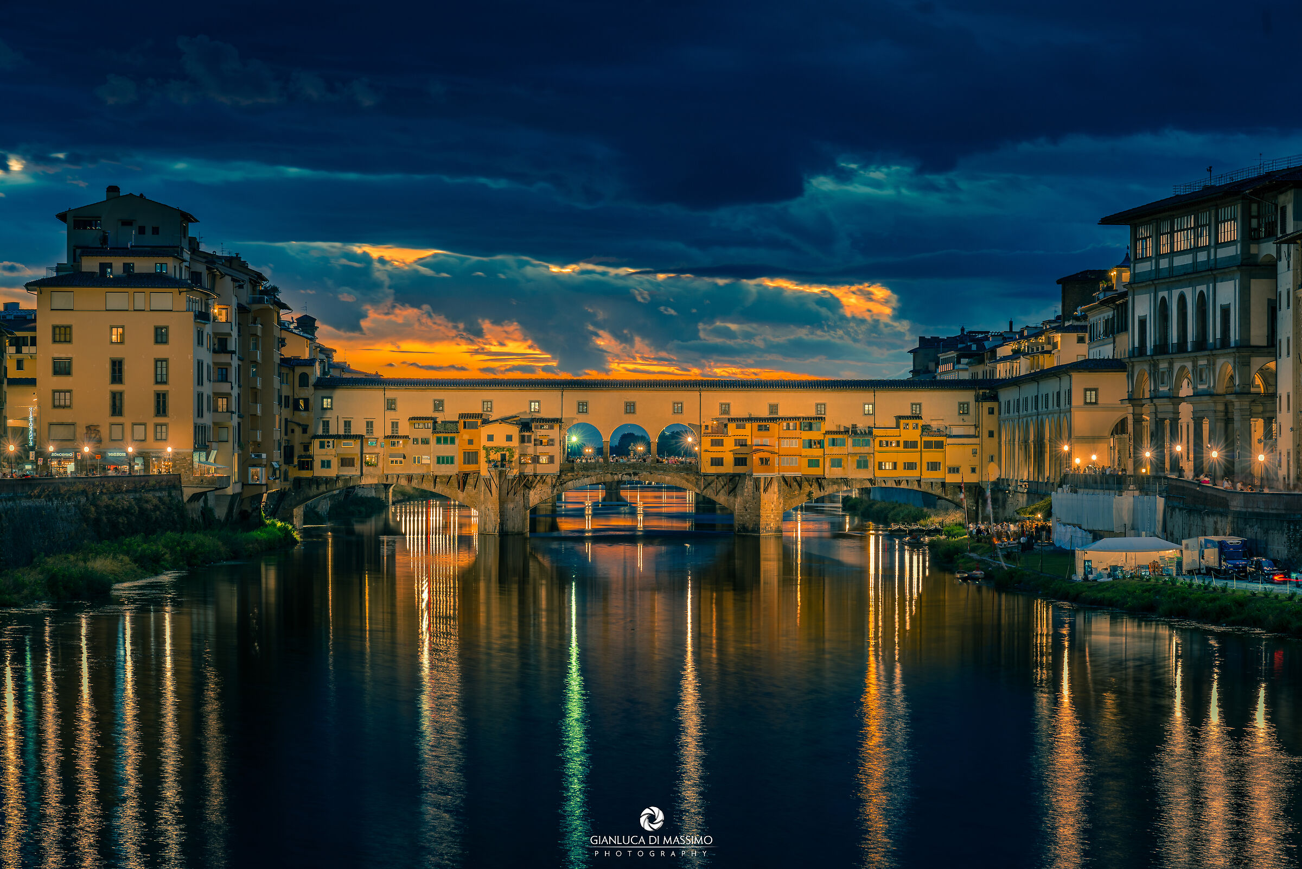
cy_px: 434
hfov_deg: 21.2
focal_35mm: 96
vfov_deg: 14.3
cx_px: 651
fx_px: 3472
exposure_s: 1.6
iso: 100
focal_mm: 96
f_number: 10
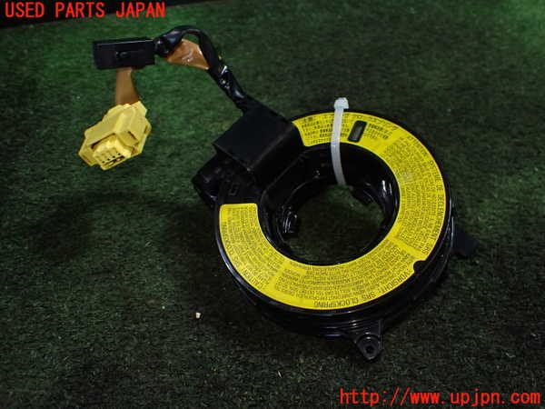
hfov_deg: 60.0
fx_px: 472
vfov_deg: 46.8
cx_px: 272
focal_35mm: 30
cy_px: 204
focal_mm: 5.4
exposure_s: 1/125
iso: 500
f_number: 2.3
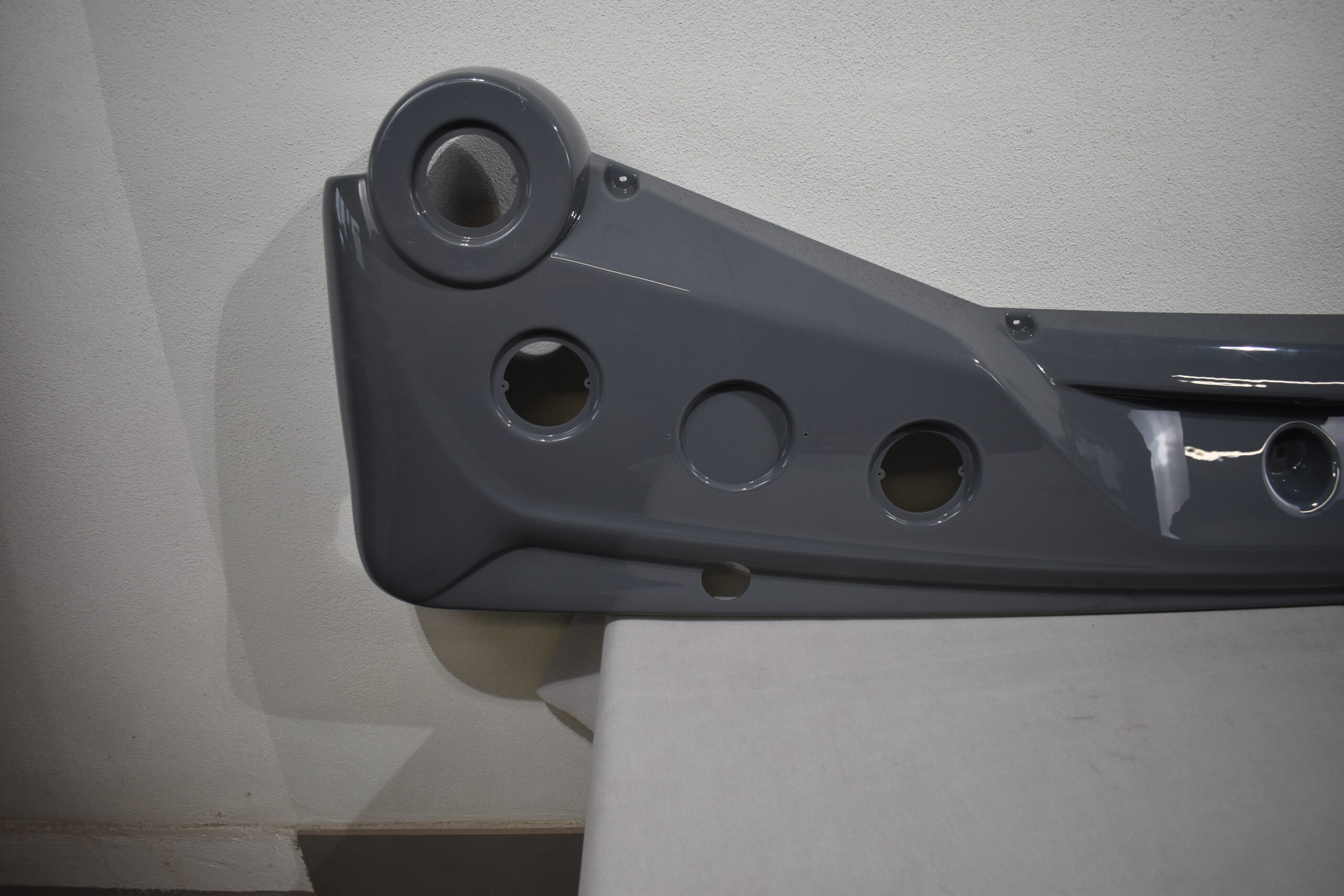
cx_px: 672
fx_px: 1008
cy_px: 448
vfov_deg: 47.9
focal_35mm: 27
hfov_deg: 67.4
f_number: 3.5
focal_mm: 18
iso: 500
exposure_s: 1/250
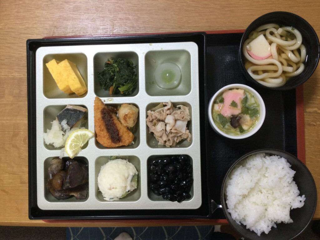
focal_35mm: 31
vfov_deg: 45.4
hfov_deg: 58.4
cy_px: 120
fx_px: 287
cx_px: 160
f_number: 2.4
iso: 64
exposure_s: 1/30
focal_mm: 3.3
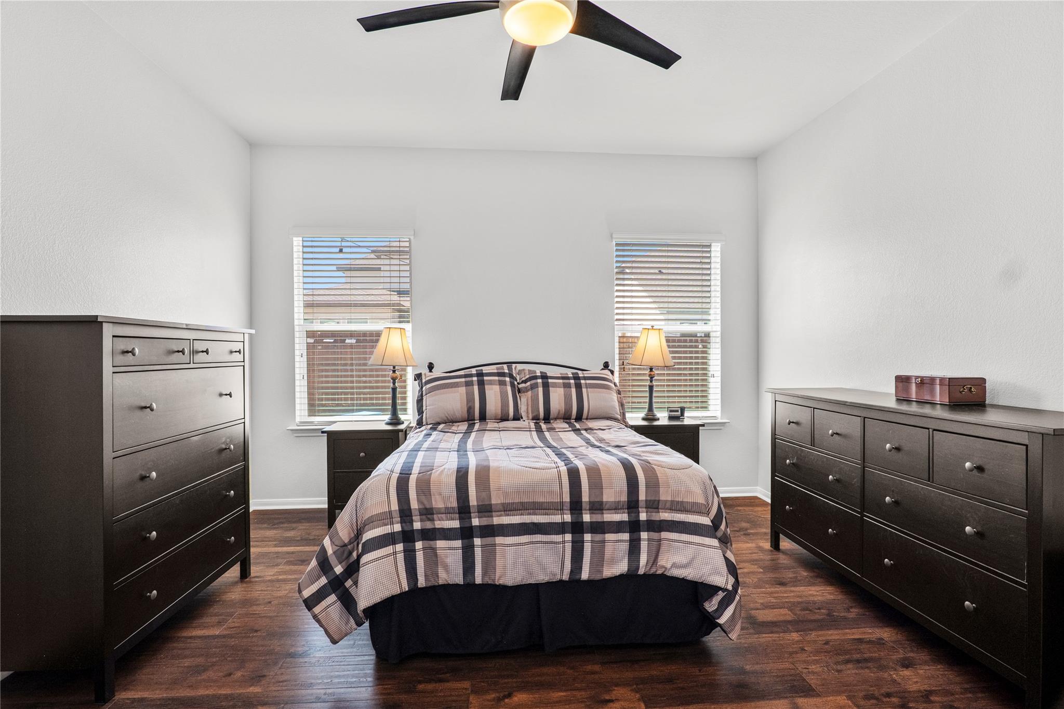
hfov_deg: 96.7
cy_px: 354
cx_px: 532
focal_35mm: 16
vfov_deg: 73.7
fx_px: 473
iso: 400
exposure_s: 1/13
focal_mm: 16
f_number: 7.1
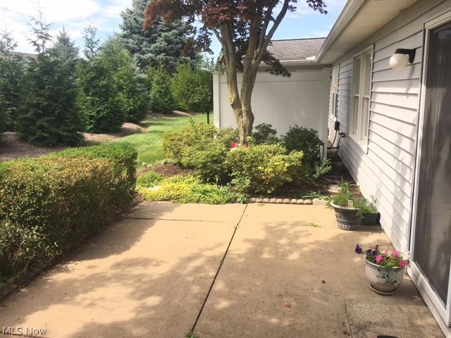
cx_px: 226
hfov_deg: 61.7
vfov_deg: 48.2
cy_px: 169
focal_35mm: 29
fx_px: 378
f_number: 2.2
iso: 25
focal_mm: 4.15
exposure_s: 1/574
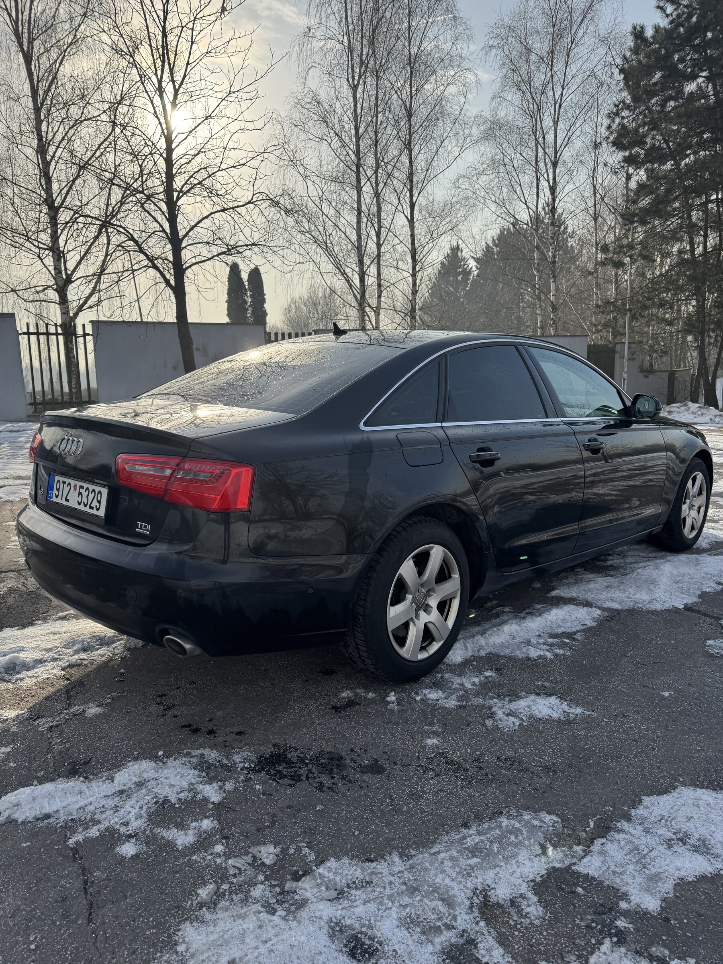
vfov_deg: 71.6
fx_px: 668
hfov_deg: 56.8
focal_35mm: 24
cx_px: 362
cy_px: 482
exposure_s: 1/5348
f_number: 1.78
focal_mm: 6.76
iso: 80
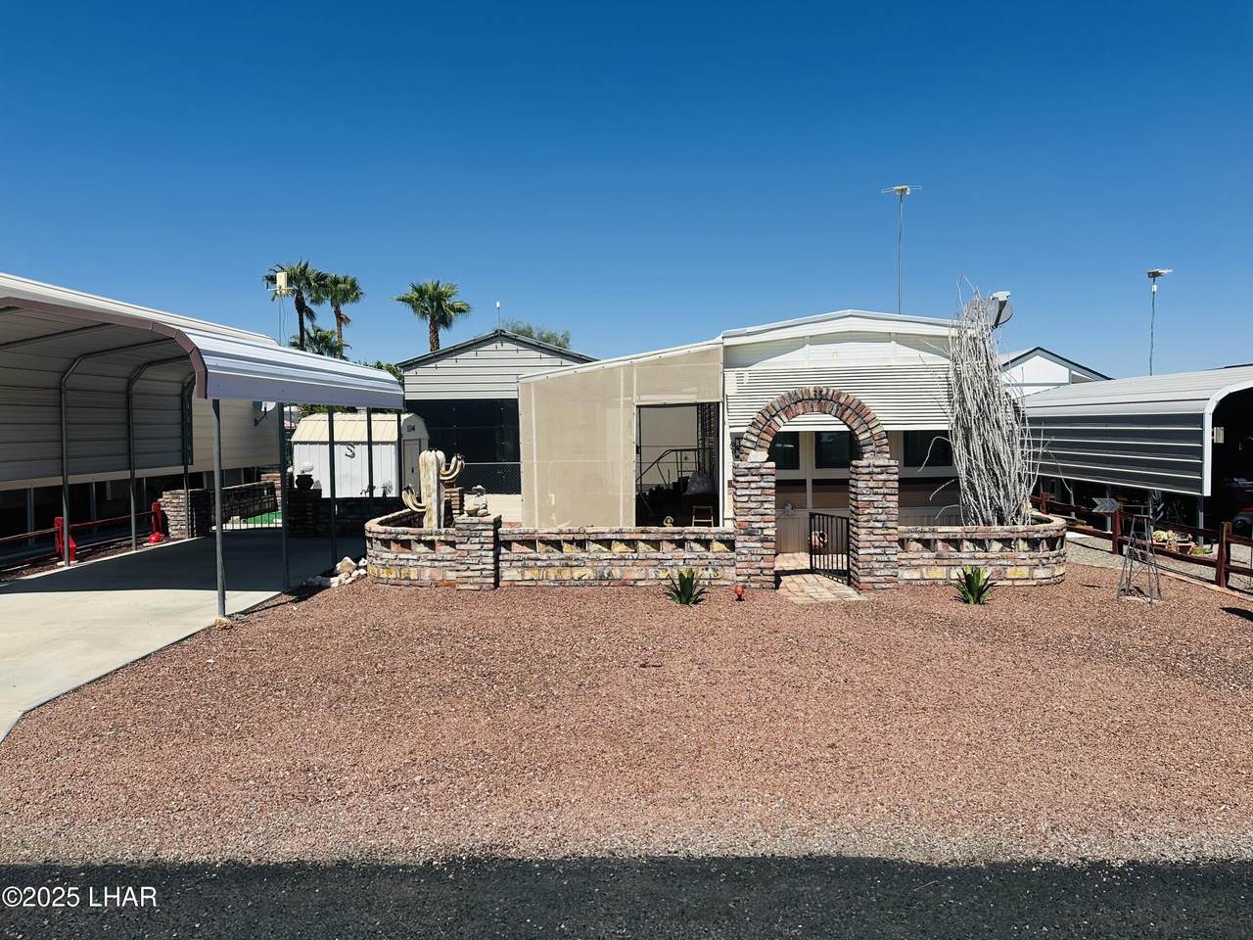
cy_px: 470
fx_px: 869
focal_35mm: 24
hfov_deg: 71.6
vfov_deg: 56.8
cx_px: 626
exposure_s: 1/7576
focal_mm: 6.86
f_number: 1.78
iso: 80
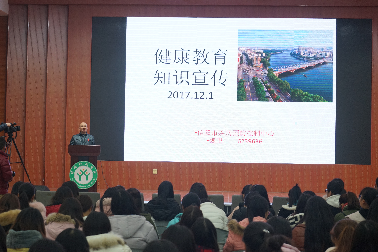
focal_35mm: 70
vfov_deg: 19.5
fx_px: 735
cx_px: 189
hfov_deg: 28.8
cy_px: 126
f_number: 5.6
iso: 1250
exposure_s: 1/80
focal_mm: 70
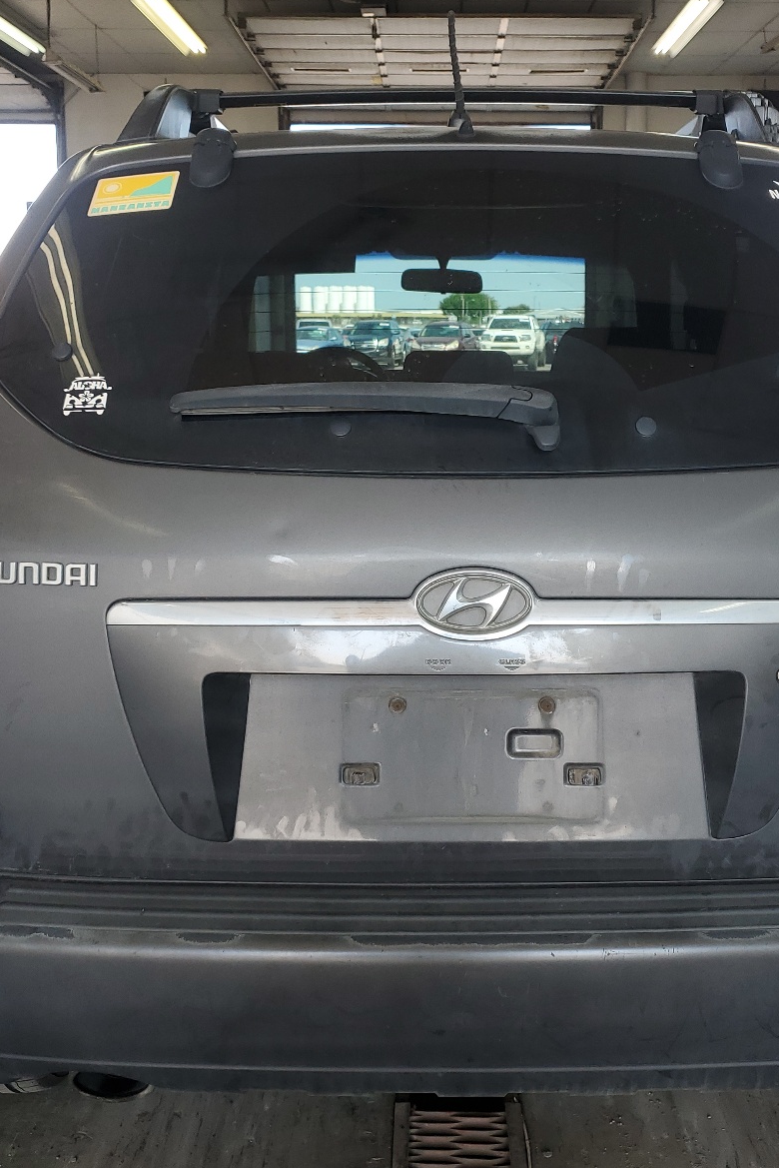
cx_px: 462
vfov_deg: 51.9
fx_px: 1200
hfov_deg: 35.8
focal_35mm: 37
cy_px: 578
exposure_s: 1/222
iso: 50
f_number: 1.5
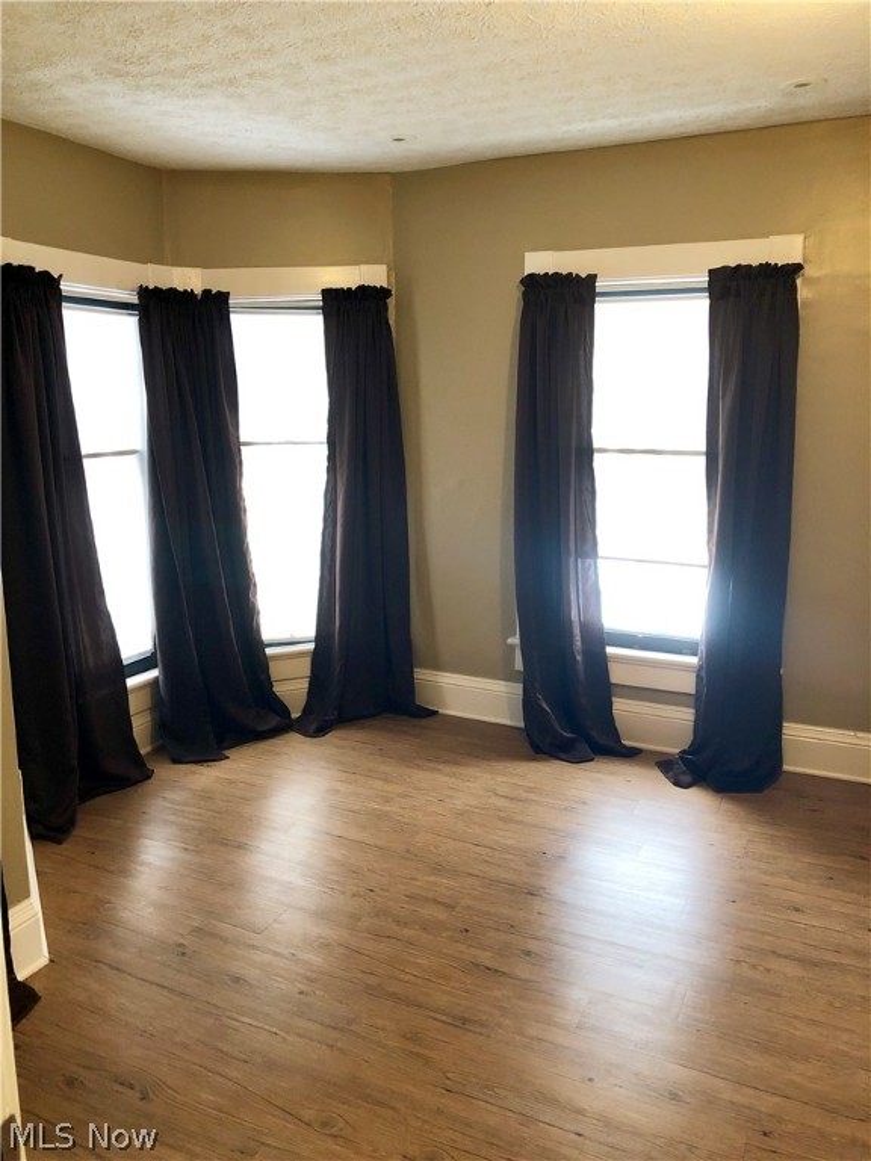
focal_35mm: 28
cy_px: 580
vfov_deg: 63.4
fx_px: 939
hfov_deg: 49.7
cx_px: 436
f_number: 1.8
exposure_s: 1/15
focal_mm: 3.99
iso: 50
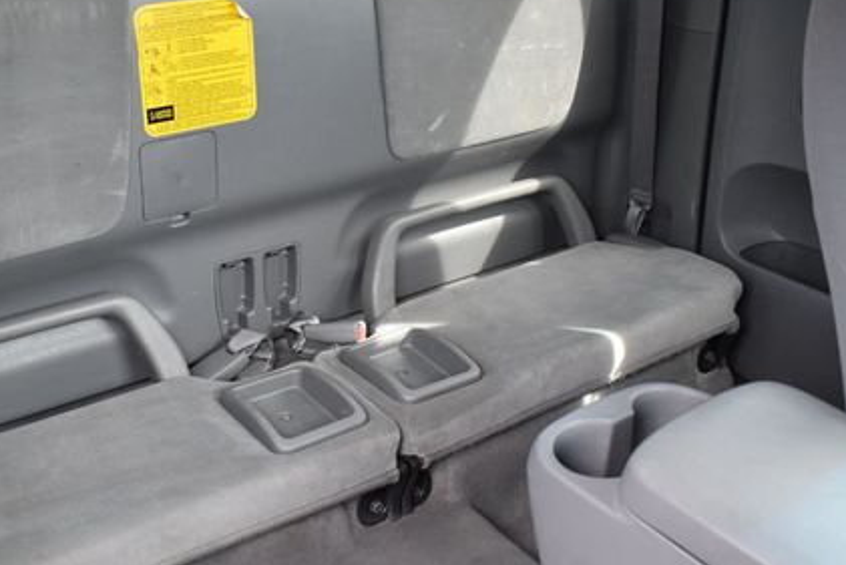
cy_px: 302
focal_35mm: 41
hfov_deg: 46.7
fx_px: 964
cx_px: 289
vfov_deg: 32.6
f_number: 4.5
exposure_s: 1/160
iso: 800
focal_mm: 18
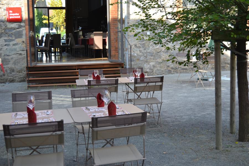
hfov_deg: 35.1
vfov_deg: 23.8
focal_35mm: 57
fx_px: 394
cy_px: 83
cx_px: 124
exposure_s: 1/125
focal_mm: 38
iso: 125
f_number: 5.6
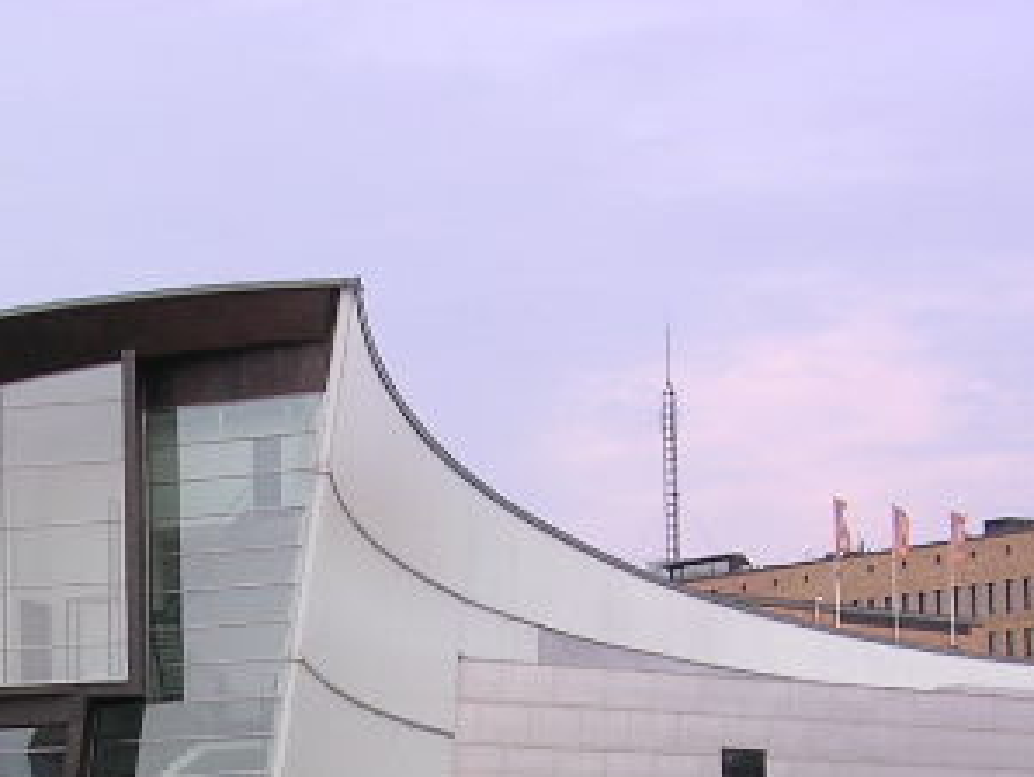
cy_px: 950
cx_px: 333
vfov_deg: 15.2
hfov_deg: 20.8
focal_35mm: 94
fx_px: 2810
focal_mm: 5.8
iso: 100
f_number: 2.8
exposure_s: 1/242
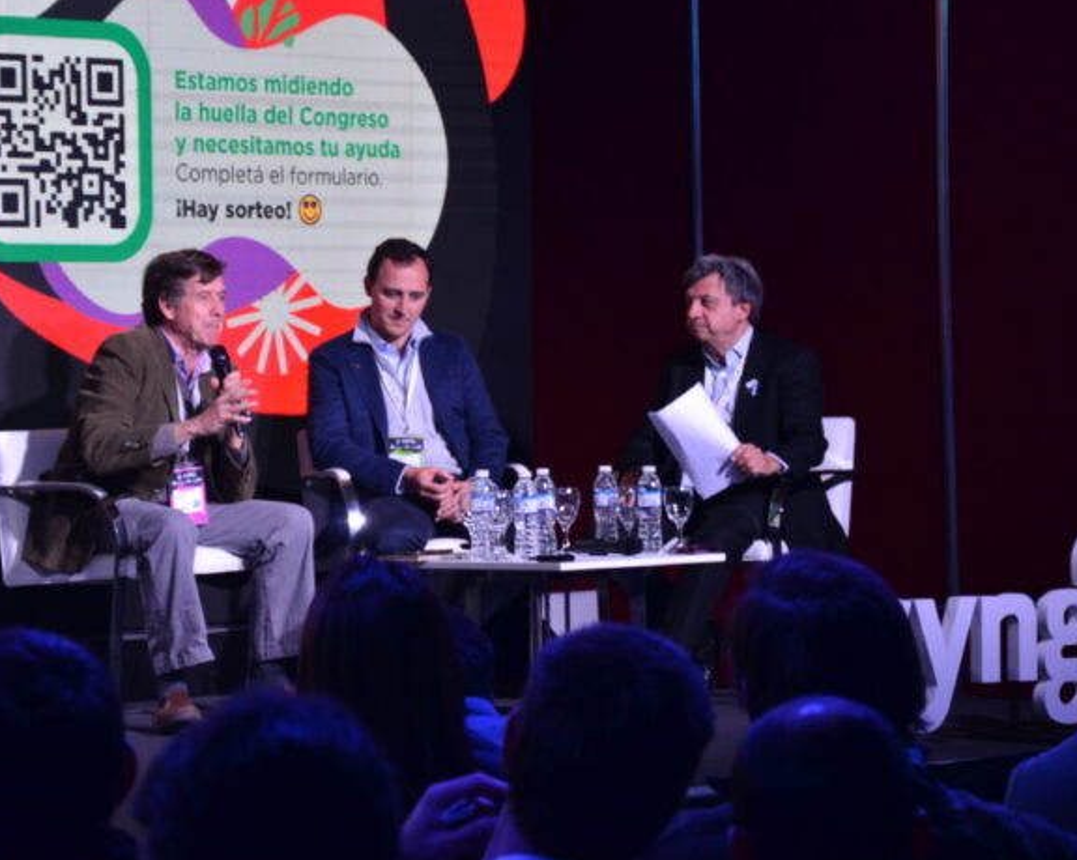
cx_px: 434
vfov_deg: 10.3
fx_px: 4778
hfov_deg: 12.9
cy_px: 395
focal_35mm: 150
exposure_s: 1/80
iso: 640
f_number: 5.3
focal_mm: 80
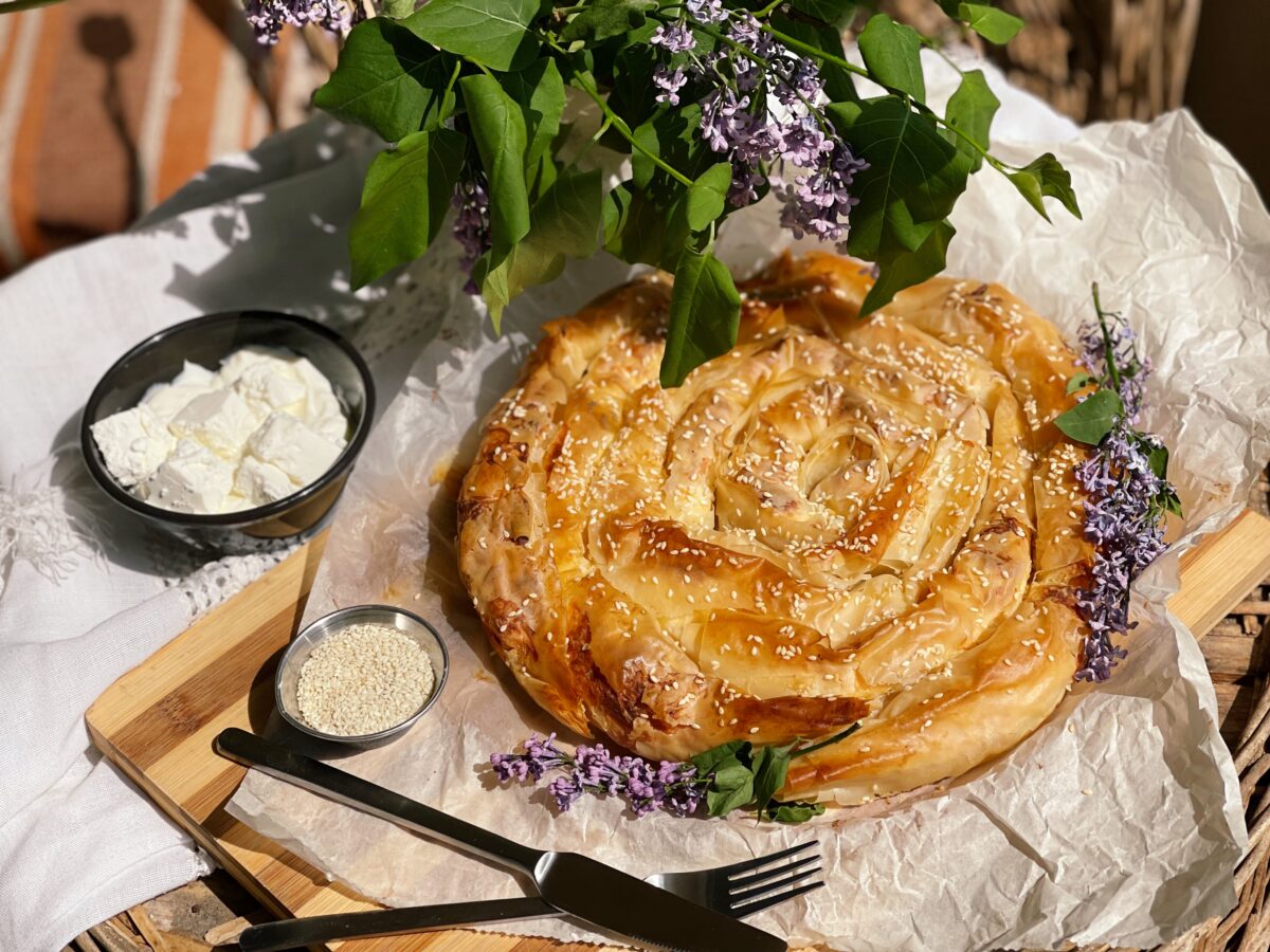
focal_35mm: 64
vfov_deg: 22.9
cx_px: 635
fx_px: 2348
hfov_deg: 30.3
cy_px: 476
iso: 32
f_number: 2.2
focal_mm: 7.5
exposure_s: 1/2597
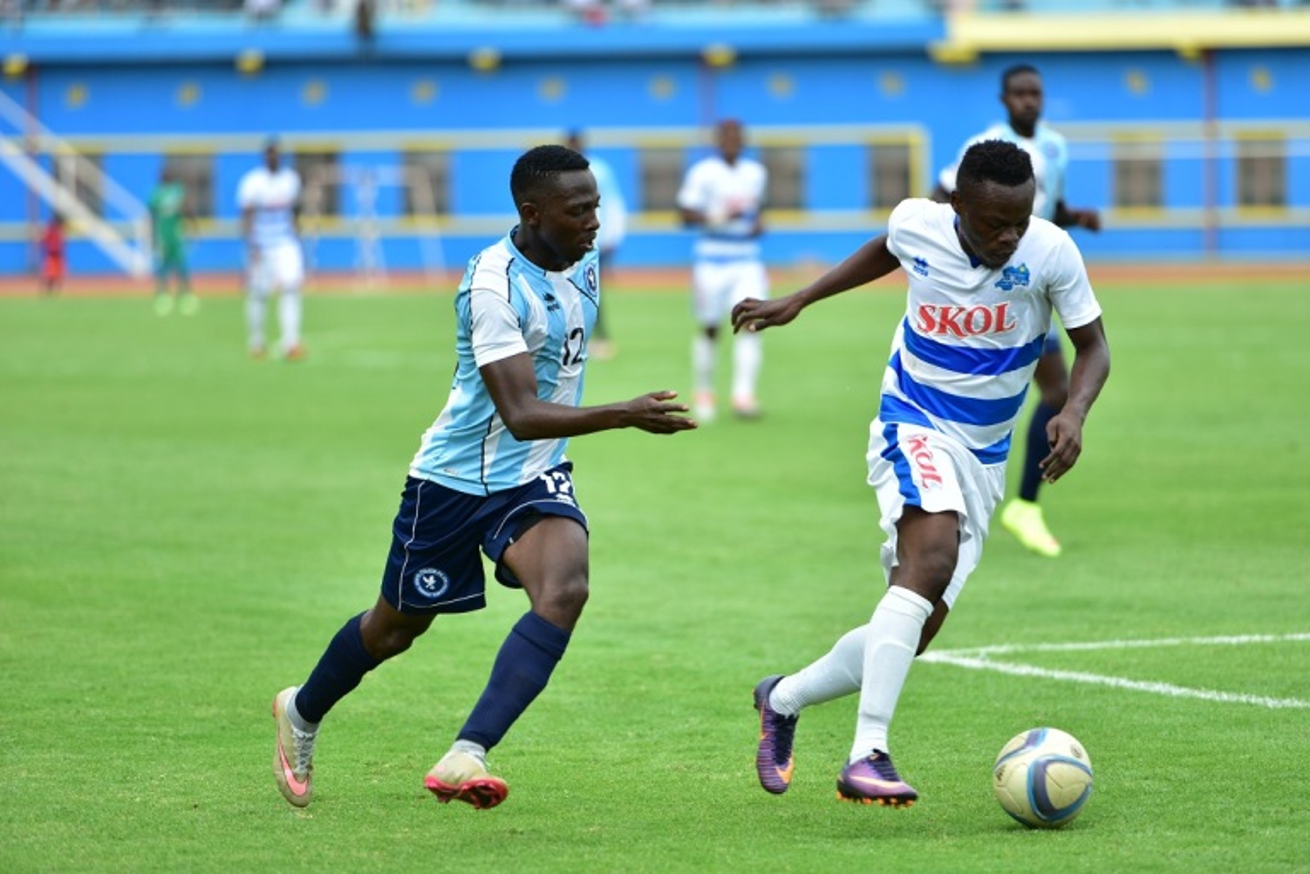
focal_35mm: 200
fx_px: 7277
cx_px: 655
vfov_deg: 6.9
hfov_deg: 10.3
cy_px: 437
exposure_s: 1/640
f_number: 2.8
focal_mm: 200
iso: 160
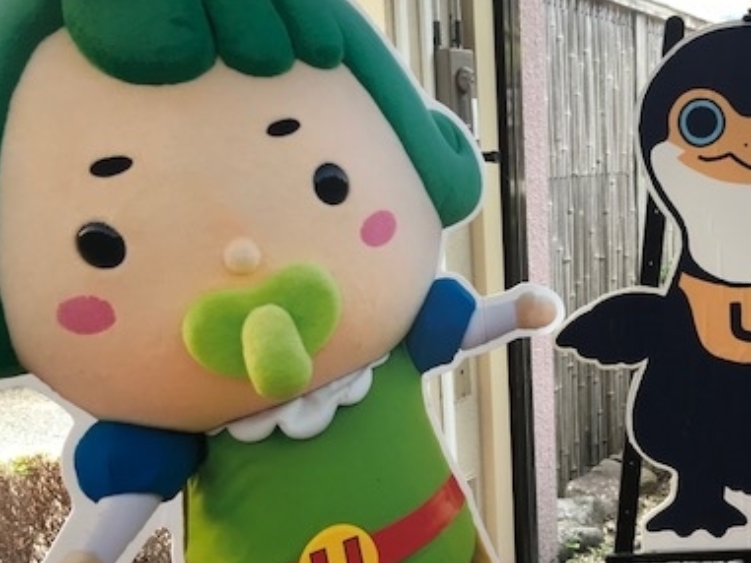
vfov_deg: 30.6
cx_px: 556
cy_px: 382
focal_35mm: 47
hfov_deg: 39.4
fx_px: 1020
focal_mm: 3.99
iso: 32
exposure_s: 1/90
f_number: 1.8
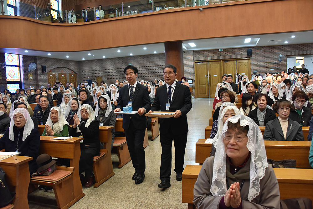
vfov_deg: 46.4
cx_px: 156
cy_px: 104
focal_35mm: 28
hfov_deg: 65.5
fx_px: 243
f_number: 5
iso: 3600
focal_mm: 28
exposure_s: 1/125
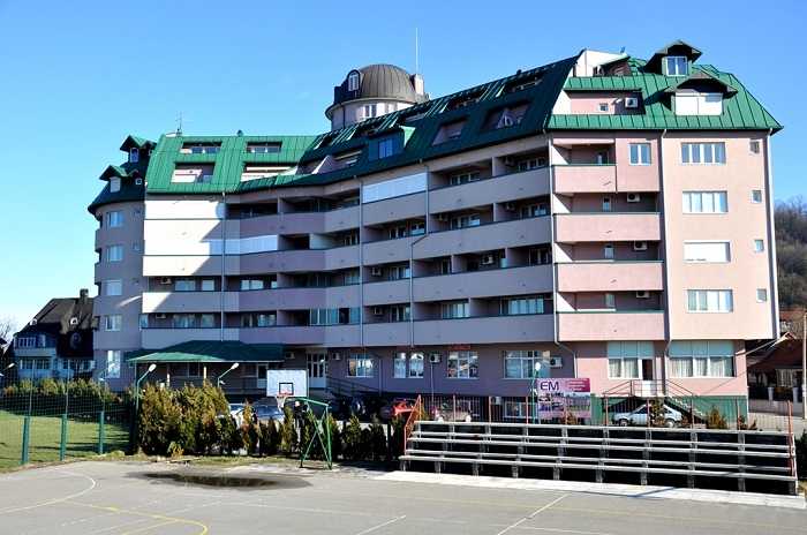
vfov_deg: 36.7
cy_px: 268
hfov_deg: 53.2
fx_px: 806
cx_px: 404
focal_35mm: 36
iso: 200
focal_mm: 24
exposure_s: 1/320
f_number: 9
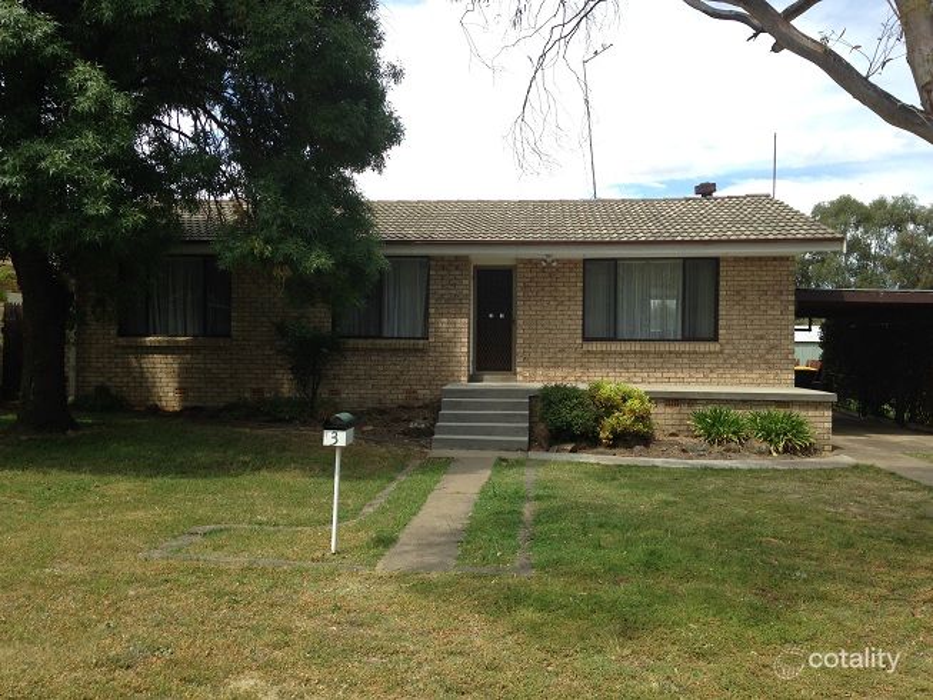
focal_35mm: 33
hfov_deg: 55.3
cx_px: 466
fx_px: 890
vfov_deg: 43.0
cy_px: 350
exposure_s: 1/821
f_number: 2.4
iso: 50
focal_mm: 4.12
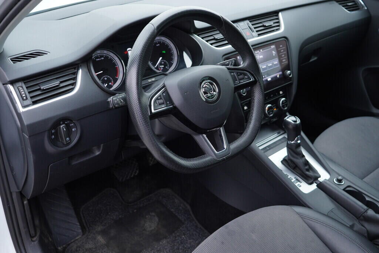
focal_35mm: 36
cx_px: 190
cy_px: 126
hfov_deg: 53.1
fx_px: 379
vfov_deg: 36.9
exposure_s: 1/40
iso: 200
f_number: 2.8
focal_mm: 24
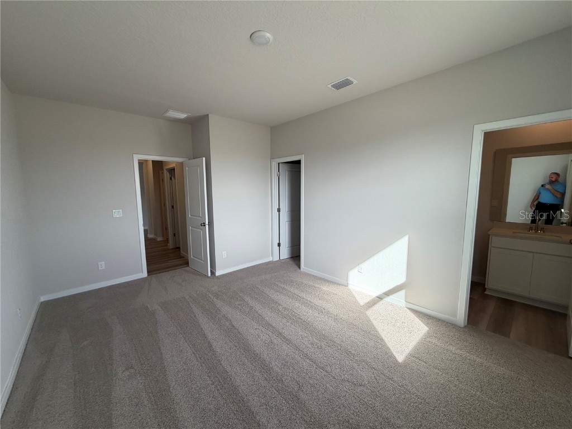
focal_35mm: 14
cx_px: 286
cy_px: 214
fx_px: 231
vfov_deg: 85.7
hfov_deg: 102.1
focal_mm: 2.22
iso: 64
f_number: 2.2
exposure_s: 1/124
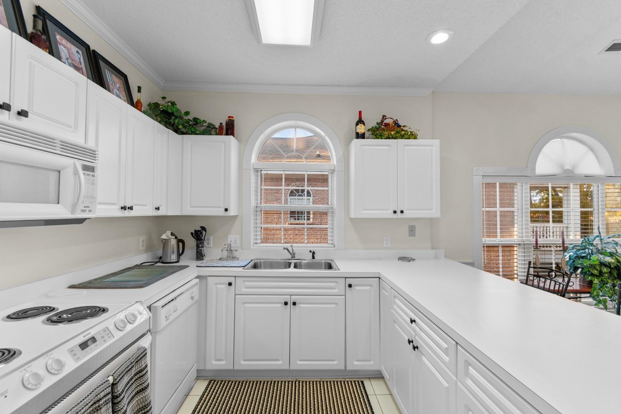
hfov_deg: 100.4
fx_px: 259
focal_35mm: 15
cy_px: 207
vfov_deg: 77.3
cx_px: 310
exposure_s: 1/6
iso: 100
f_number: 4.5
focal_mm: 10
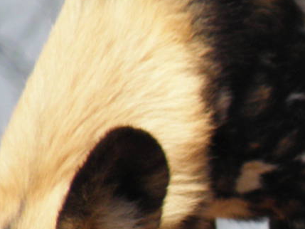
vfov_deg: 0.6
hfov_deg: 0.8
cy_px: 211
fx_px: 22236
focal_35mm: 2523
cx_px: 426
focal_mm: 119.6
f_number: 5
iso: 125
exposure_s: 1/500
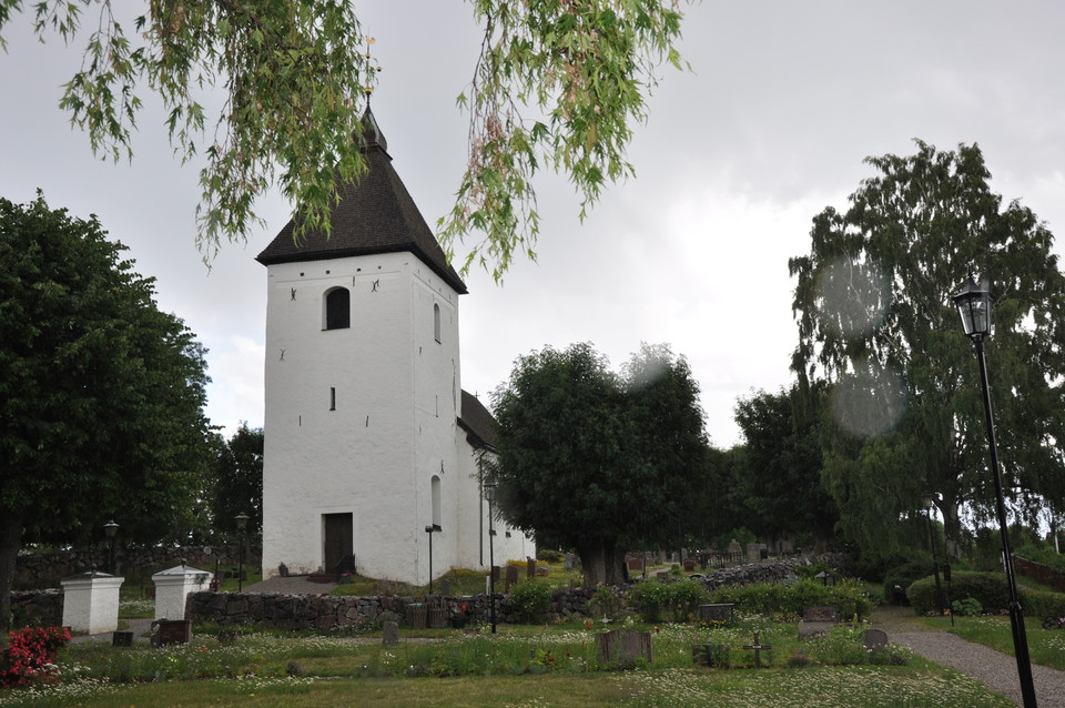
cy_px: 354
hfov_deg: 53.2
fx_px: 1064
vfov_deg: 36.8
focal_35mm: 36
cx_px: 532
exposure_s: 1/200
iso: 400
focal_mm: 24
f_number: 10
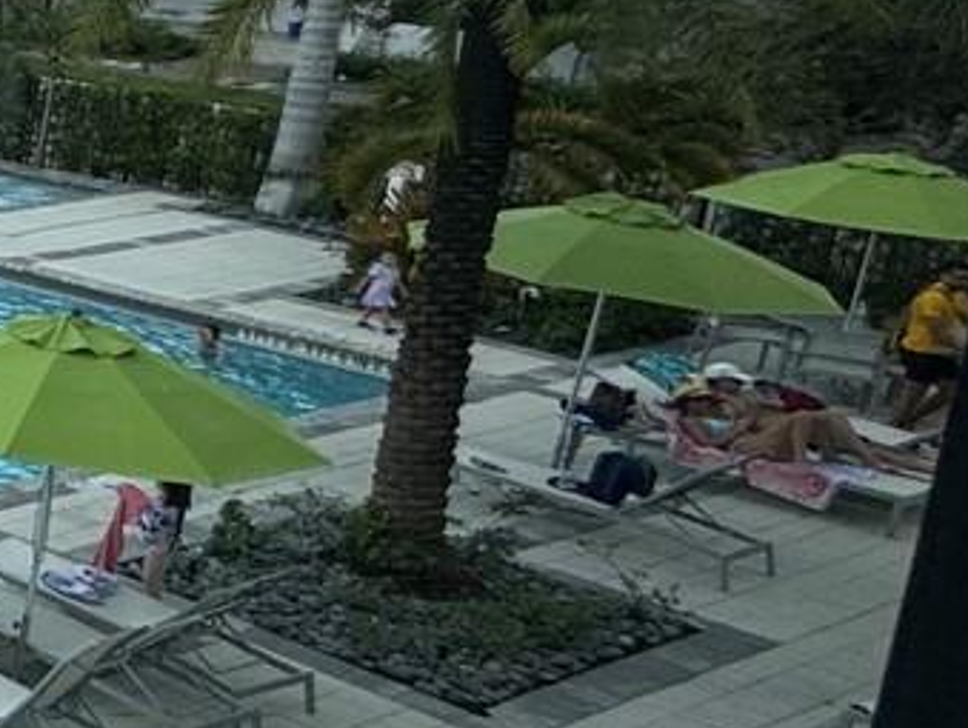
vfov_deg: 21.9
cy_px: 123
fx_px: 1848
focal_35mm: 66
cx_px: -1299
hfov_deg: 15.7
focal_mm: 2.22
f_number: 2.2
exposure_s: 1/669
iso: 40
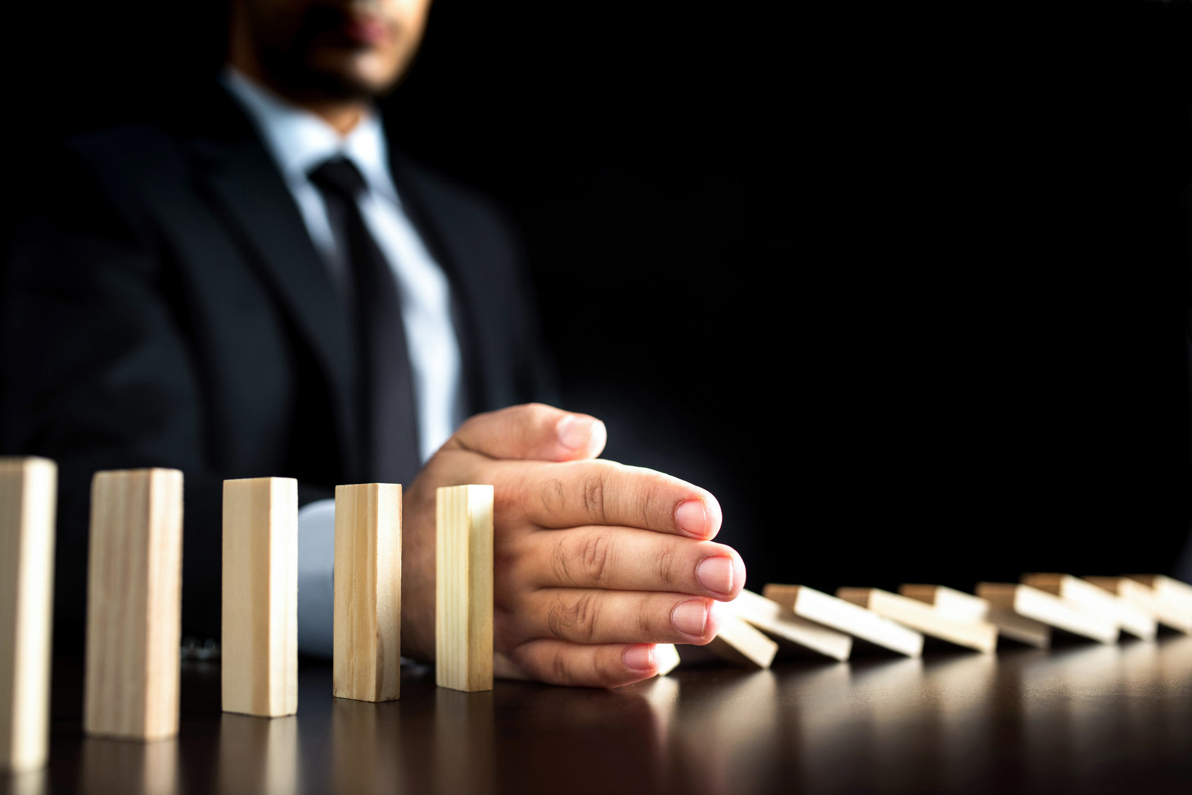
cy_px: 398
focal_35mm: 35
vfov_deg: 37.9
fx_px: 1159
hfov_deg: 54.4
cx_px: 596
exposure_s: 1/320
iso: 80
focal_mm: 35
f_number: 2.8
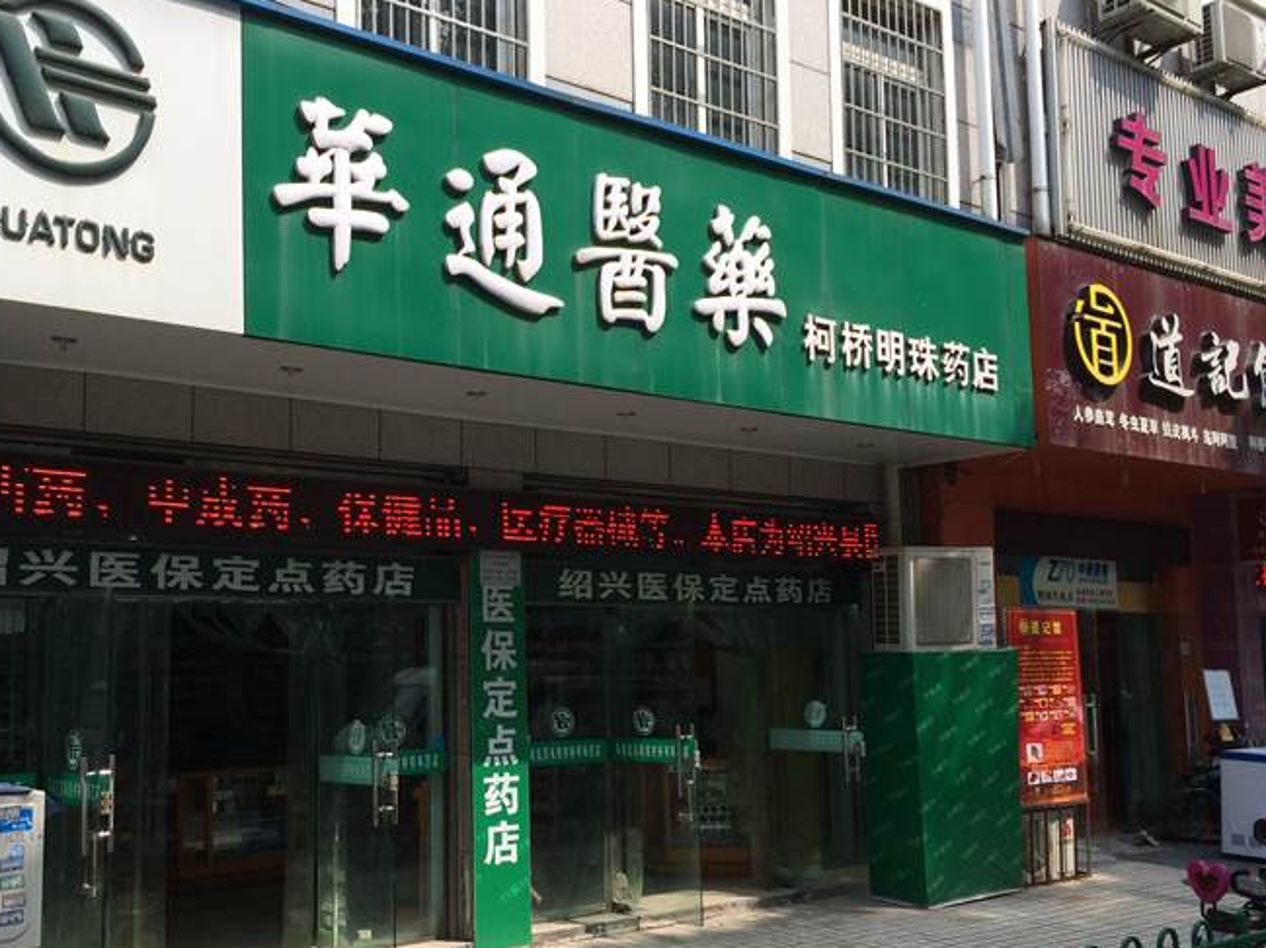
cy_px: 548
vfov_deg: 38.5
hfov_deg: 49.9
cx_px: 507
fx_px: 1352
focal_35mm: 37
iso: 32
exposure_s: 1/1026
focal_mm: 4.12
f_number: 2.2
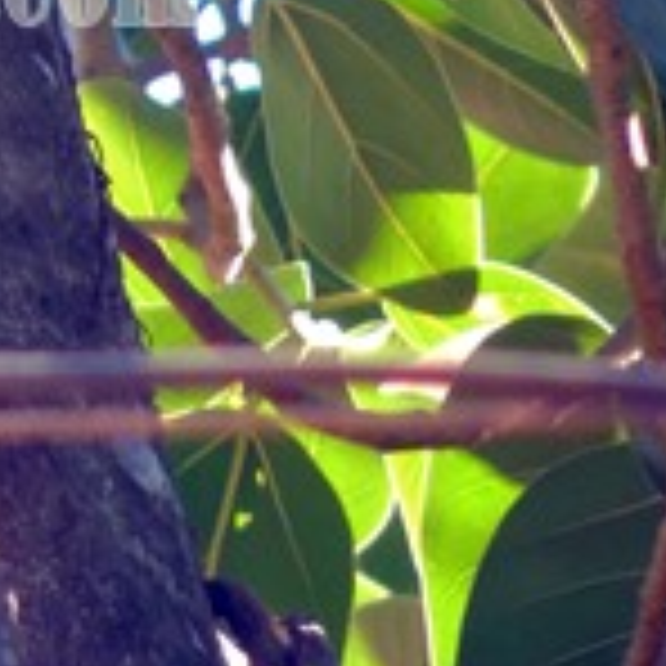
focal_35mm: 3591
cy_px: -189
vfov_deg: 0.5
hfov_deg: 0.5
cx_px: -477
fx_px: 78166
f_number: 5.9
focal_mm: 180
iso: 500
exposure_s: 1/160
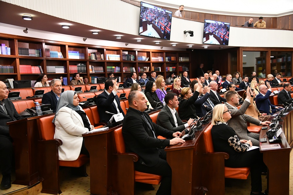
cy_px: 98
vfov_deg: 42.3
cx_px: 146
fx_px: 252
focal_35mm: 31
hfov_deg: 60.3
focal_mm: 31
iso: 4000
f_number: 4
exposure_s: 1/160
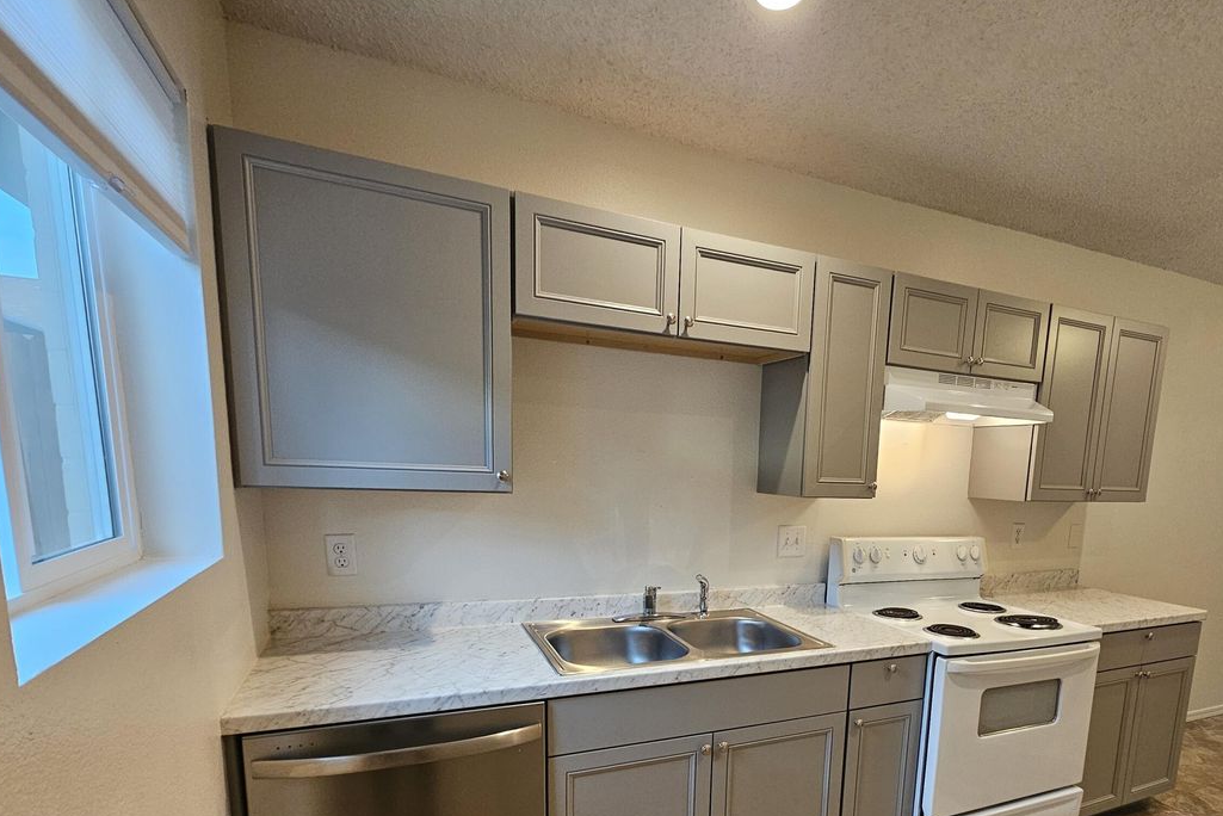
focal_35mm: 18
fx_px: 612
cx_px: 722
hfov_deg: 89.0
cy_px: 583
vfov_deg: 64.5
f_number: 2.2
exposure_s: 1/60
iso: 400
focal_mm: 2.2
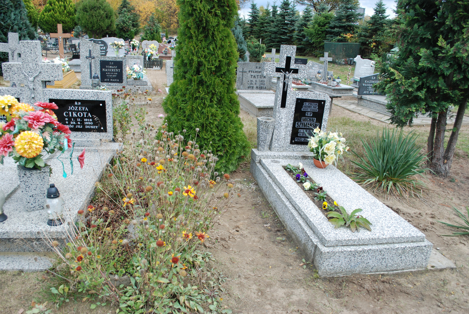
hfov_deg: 67.3
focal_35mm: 27
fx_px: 352
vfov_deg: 48.0
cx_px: 234
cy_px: 157
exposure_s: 1/125
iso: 200
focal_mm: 18
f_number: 5.6
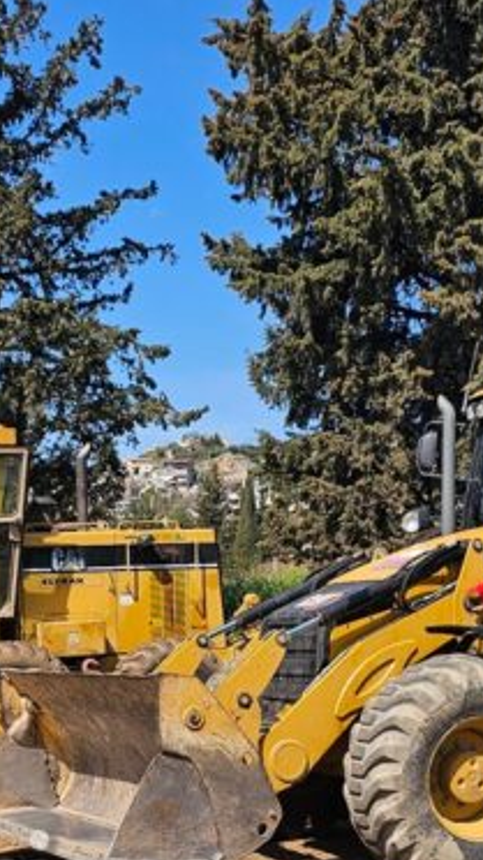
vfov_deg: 29.8
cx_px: 69
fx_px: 1572
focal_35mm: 69
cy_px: 698
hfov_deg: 17.3
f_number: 1.7
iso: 10
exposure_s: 1/809
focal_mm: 6.3
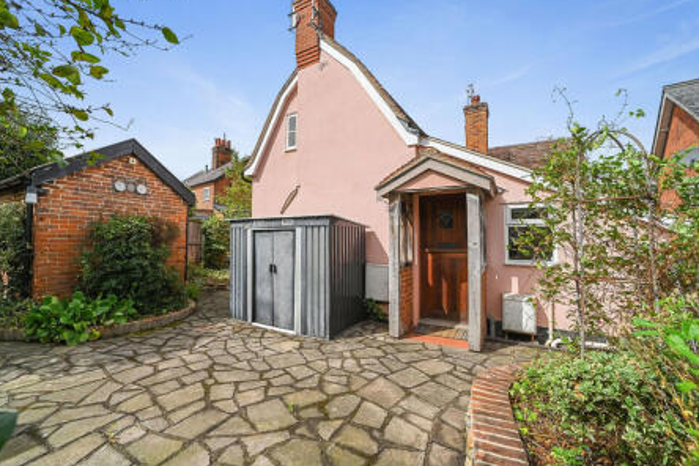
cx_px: 326
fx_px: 291
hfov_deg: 100.2
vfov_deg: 77.3
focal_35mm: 15
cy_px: 226
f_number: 8
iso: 400
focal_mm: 14
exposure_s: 1/160
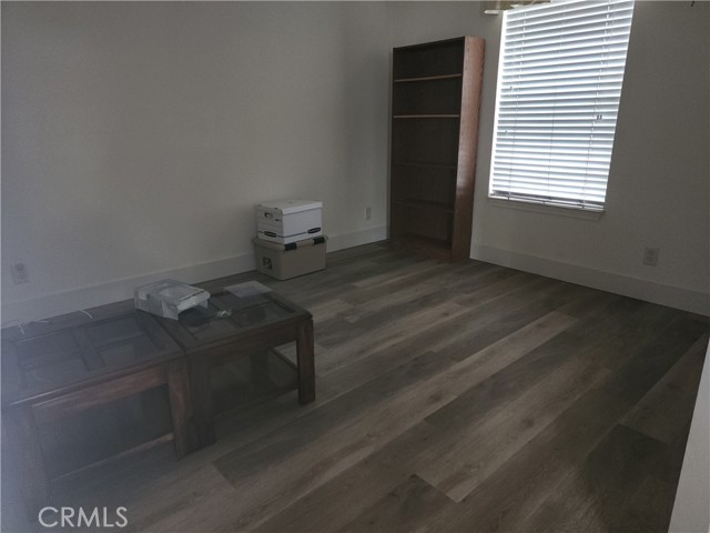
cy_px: 266
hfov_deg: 73.9
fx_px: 472
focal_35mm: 23
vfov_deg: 58.9
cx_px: 355
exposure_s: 1/24
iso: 125
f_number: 1.8
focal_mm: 6.4
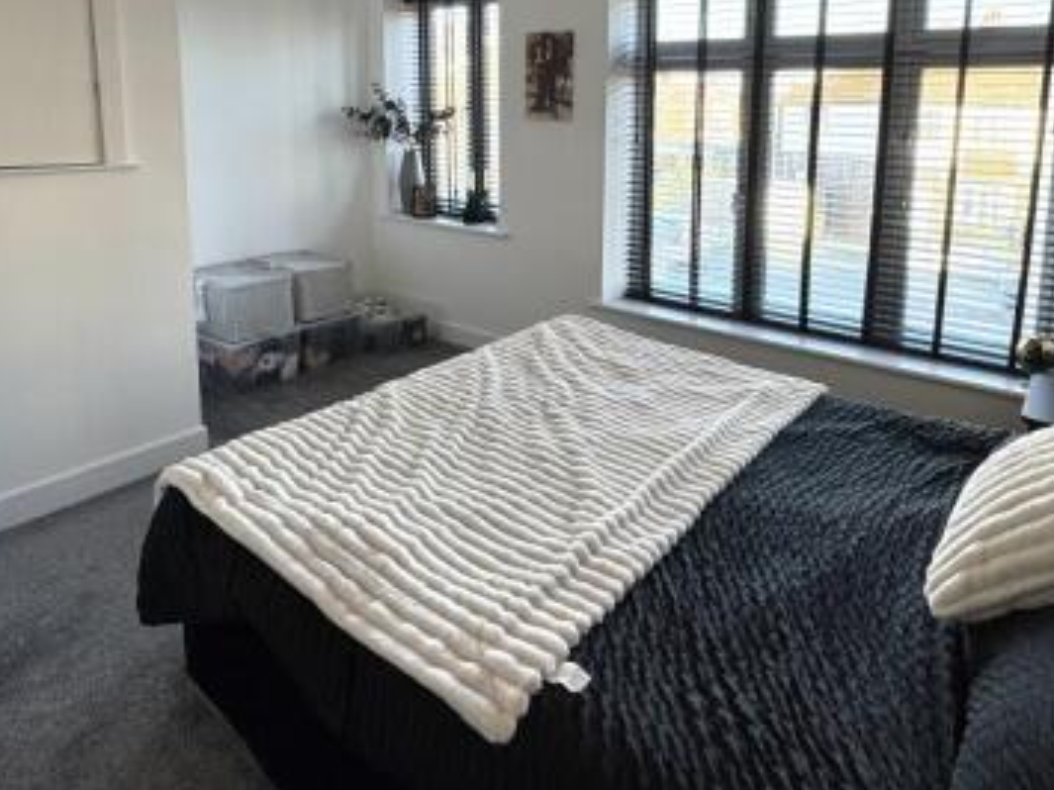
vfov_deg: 56.3
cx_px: 613
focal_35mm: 23
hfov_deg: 73.4
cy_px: 209
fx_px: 700
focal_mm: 2.22
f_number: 2.2
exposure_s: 1/99
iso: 50
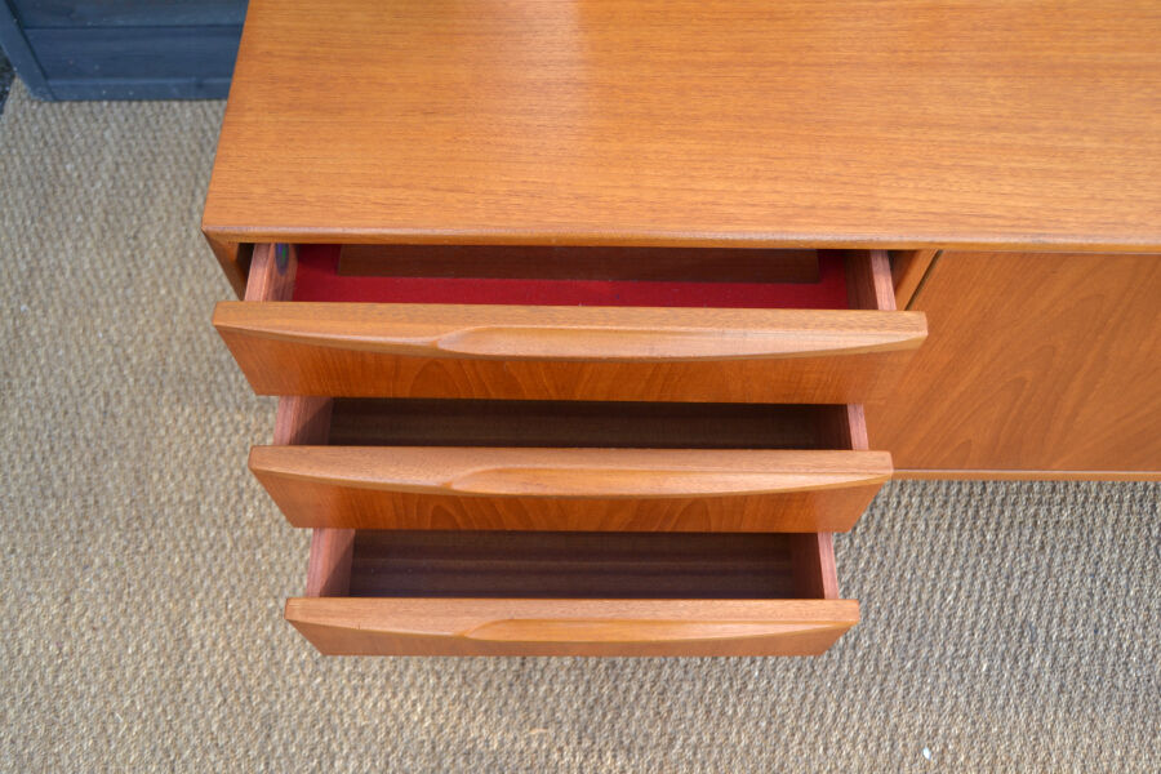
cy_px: 387
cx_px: 580
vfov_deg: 43.6
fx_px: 967
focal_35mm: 30
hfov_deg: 61.9
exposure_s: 1/160
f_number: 3.5
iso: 100
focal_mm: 20
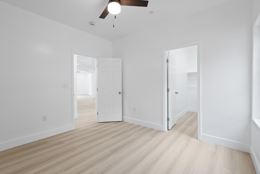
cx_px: 130
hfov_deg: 96.7
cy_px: 87
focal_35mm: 16
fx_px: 116
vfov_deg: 73.8
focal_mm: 16
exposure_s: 1/10
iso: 1600
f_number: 9
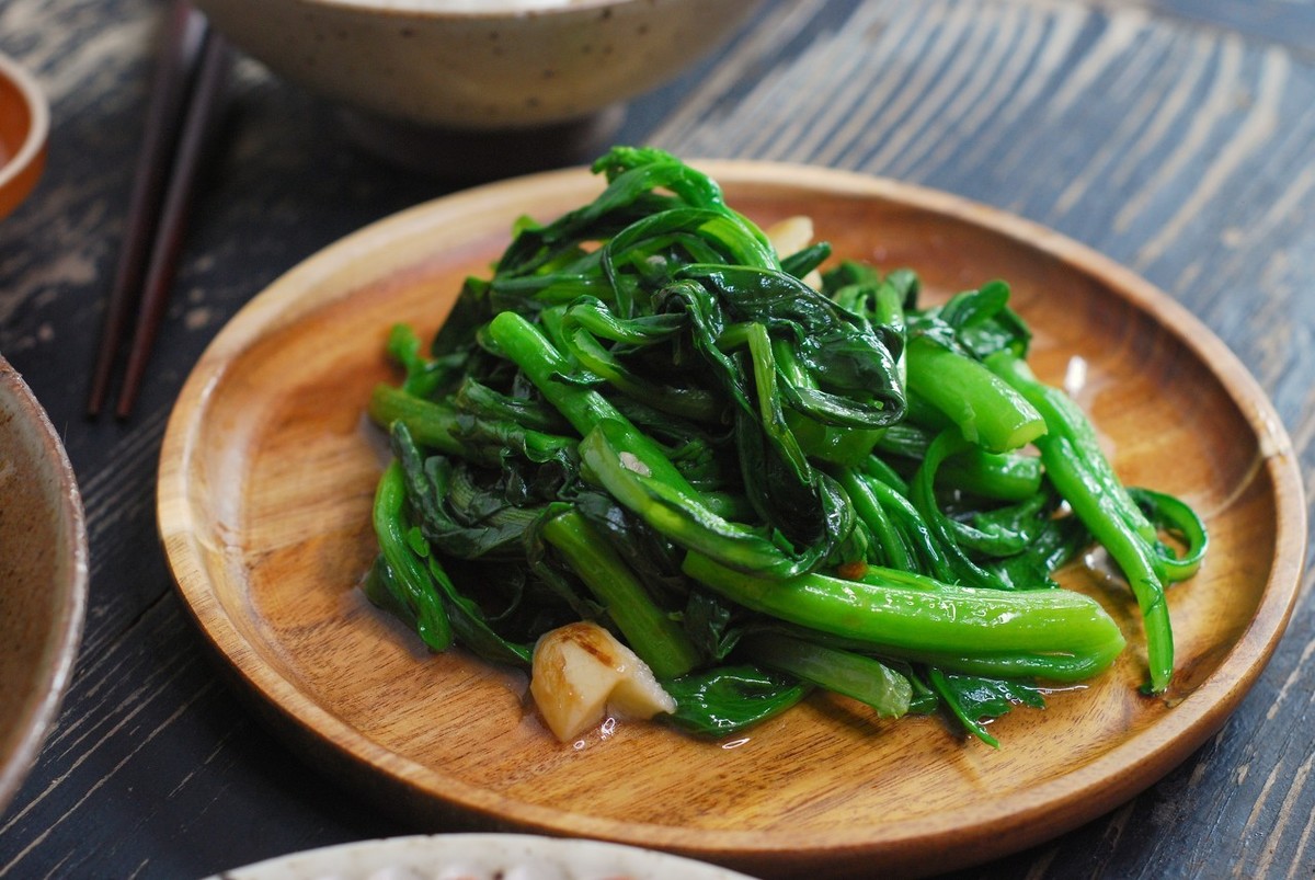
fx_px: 2743
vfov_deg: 18.2
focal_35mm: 75
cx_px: 658
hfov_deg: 27.0
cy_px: 440
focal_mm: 50
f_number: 5.6
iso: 400
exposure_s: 1/60
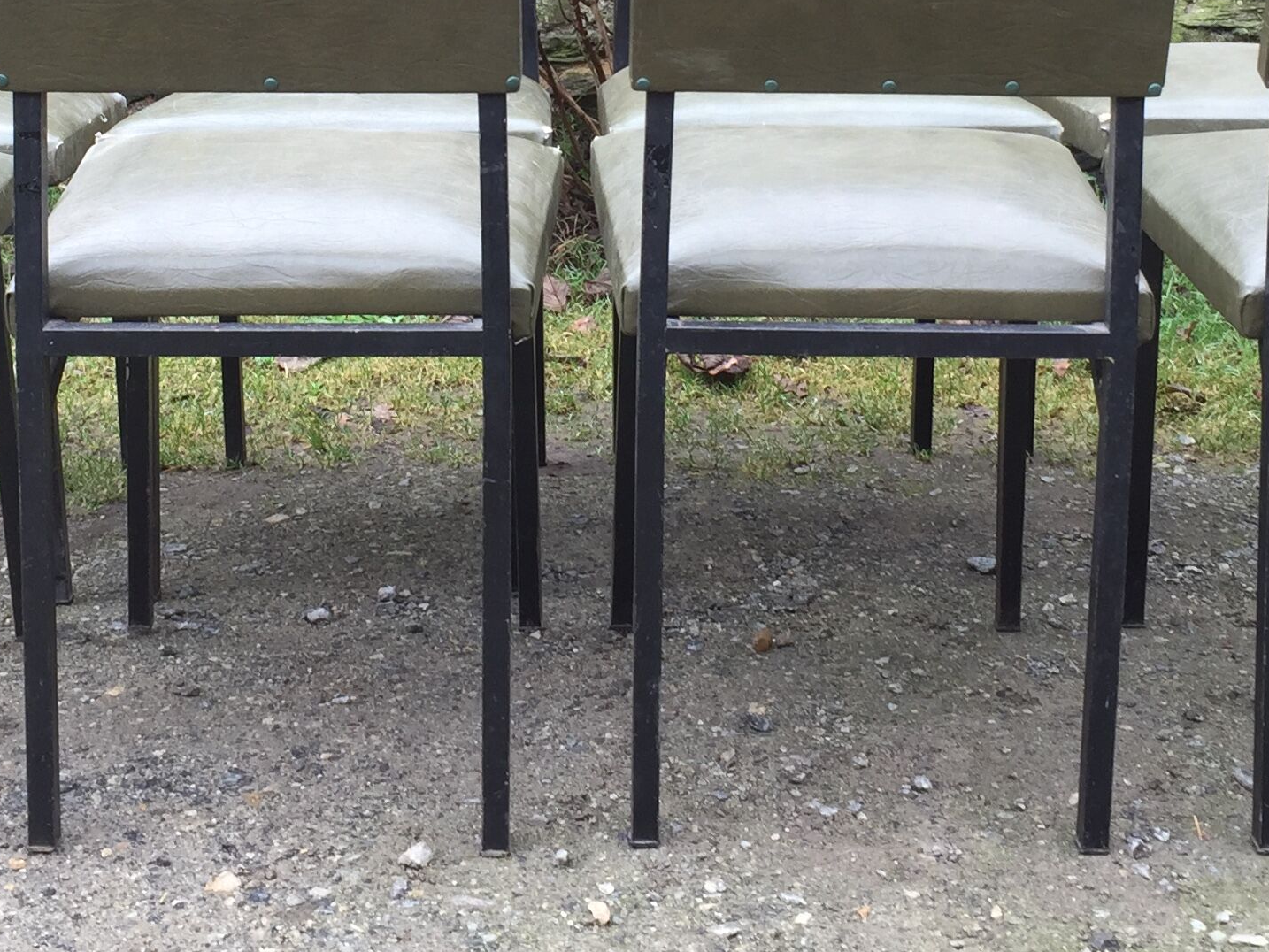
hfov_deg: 29.3
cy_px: 54
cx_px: 539
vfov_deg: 21.6
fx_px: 2420
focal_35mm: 66
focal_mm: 4.15
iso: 32
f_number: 2.2
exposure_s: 1/50
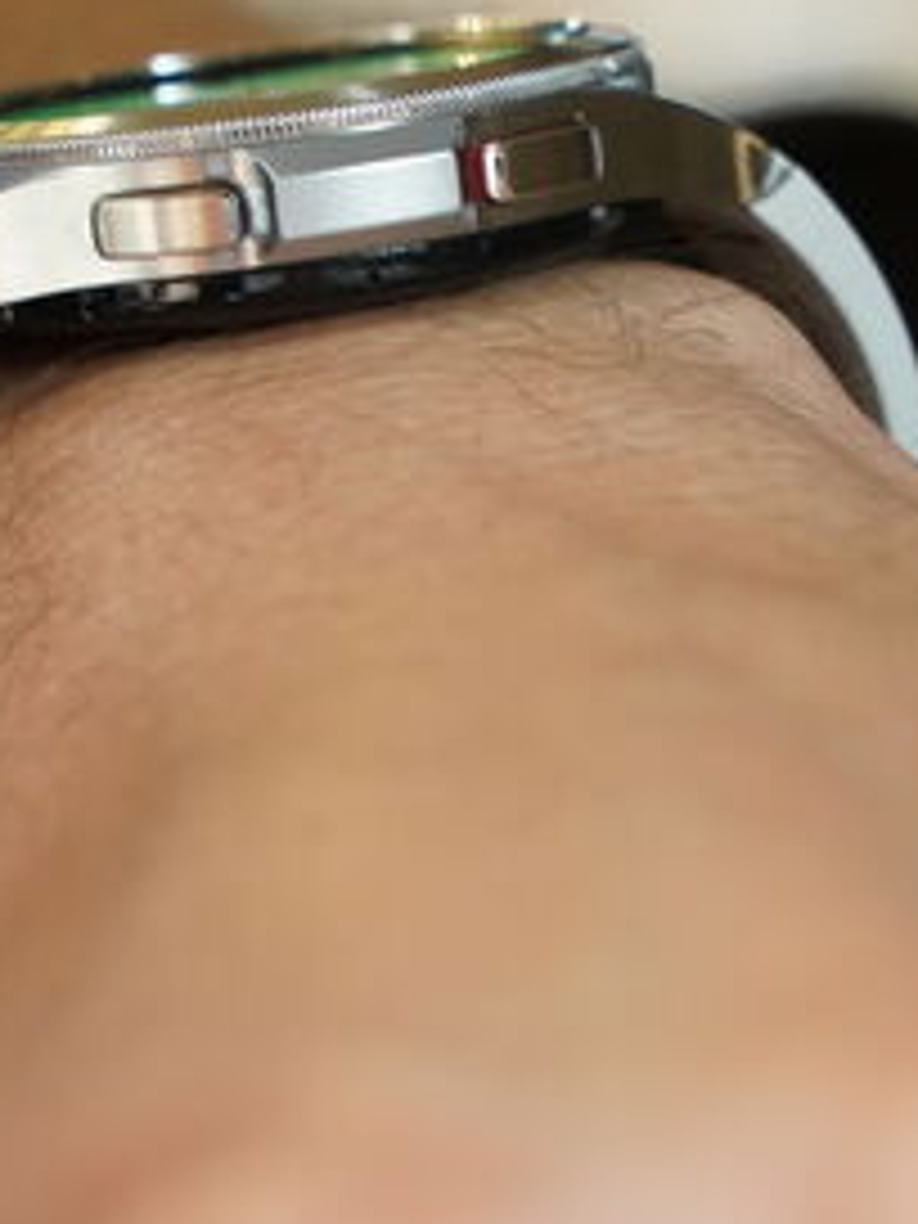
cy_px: 542
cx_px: 423
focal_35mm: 152
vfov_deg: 13.0
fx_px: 5375
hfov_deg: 9.8
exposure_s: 1/80
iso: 3200
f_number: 7.1
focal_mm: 70
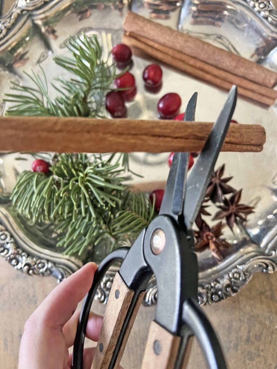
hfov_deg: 53.1
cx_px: 138
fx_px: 277
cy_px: 184
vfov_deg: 67.3
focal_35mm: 26
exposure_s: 1/60
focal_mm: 5.7
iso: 320
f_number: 1.5
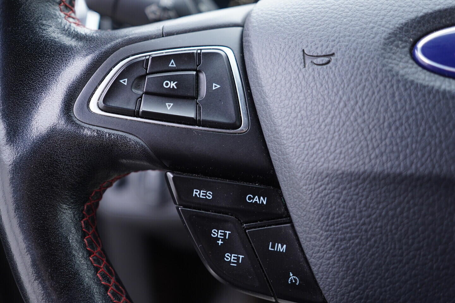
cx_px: 228
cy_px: 152
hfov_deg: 53.1
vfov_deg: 36.9
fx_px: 455
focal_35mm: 36
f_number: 2.8
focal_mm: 24
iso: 320
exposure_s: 1/40
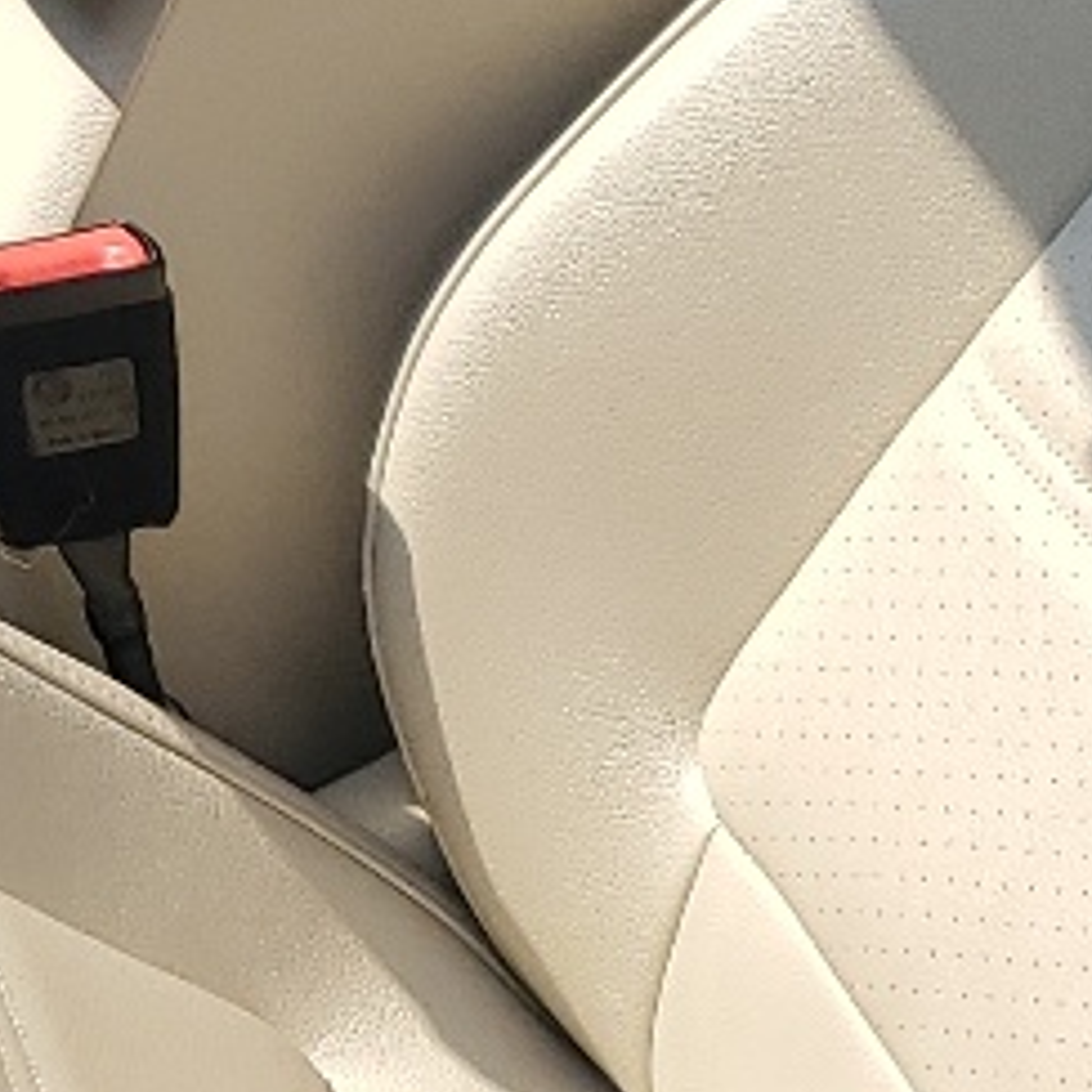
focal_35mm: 151
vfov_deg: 11.5
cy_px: 139
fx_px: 5389
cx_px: -1034
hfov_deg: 10.7
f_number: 1.5
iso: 50
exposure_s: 1/1667
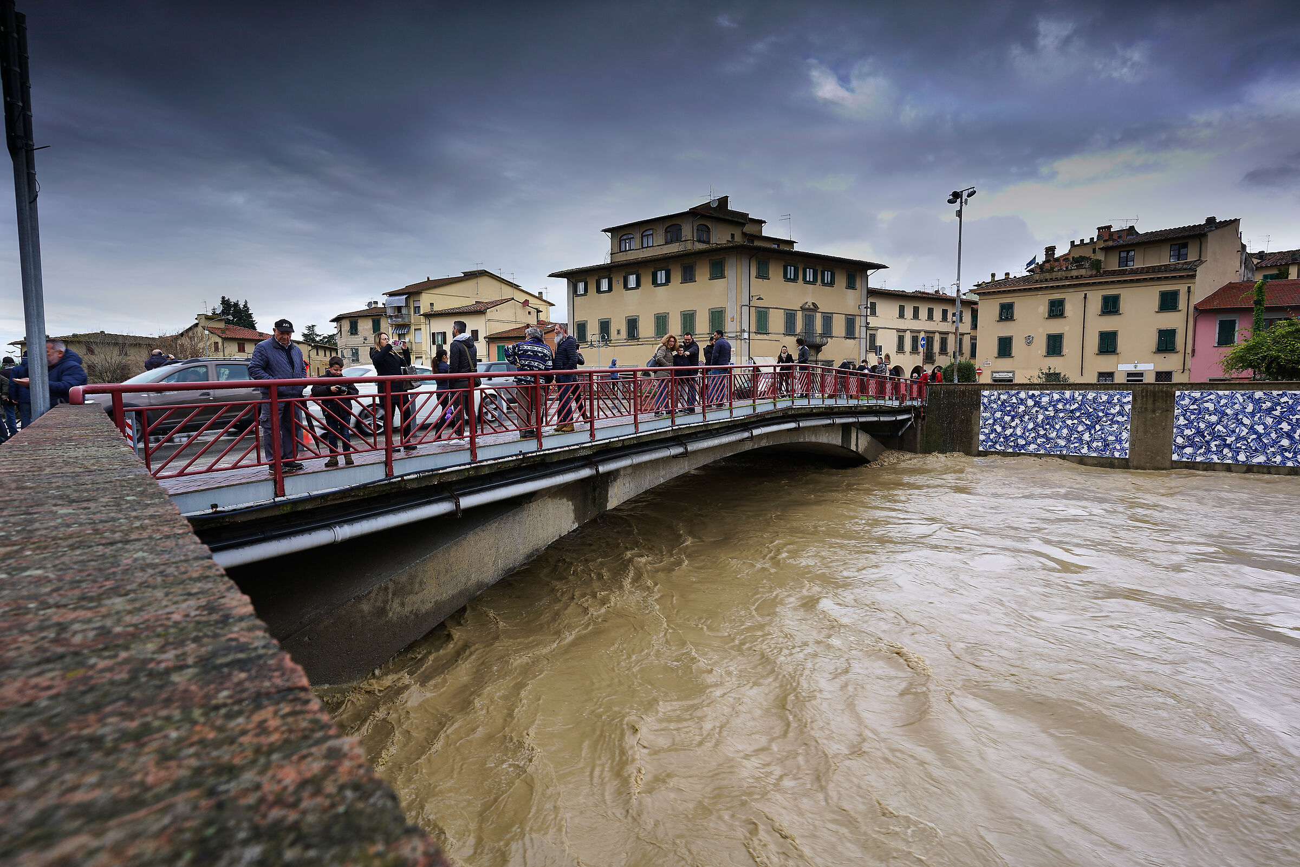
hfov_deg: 93.3
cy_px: 434
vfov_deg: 70.5
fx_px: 614
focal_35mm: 17
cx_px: 650
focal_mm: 17
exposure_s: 1/60
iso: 100
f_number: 8
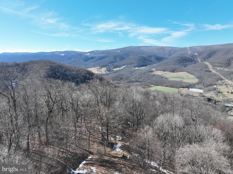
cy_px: 87
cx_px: 116
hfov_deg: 71.6
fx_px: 161
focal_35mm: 24
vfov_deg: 56.8
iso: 260
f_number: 2.8
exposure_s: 1/1600
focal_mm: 12.29
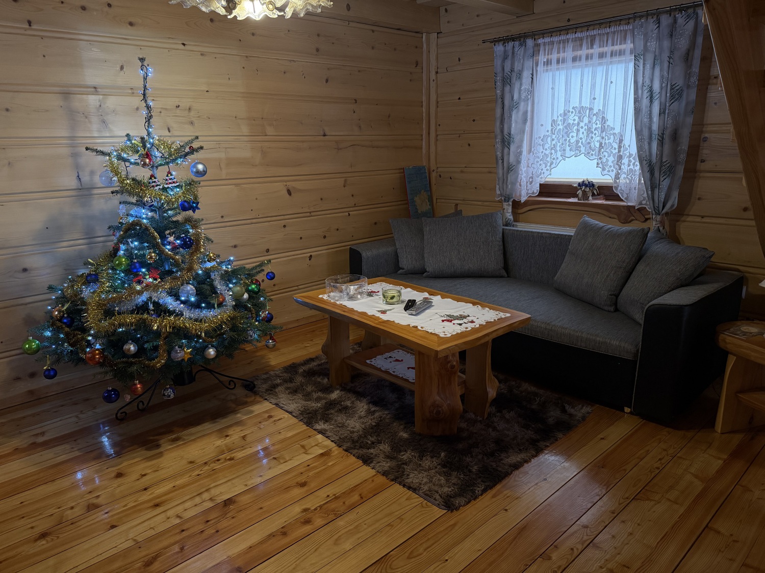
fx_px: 530
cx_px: 382
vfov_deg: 56.8
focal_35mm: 24
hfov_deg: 71.6
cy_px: 286
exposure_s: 1/100
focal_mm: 6.76
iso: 320
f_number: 1.78
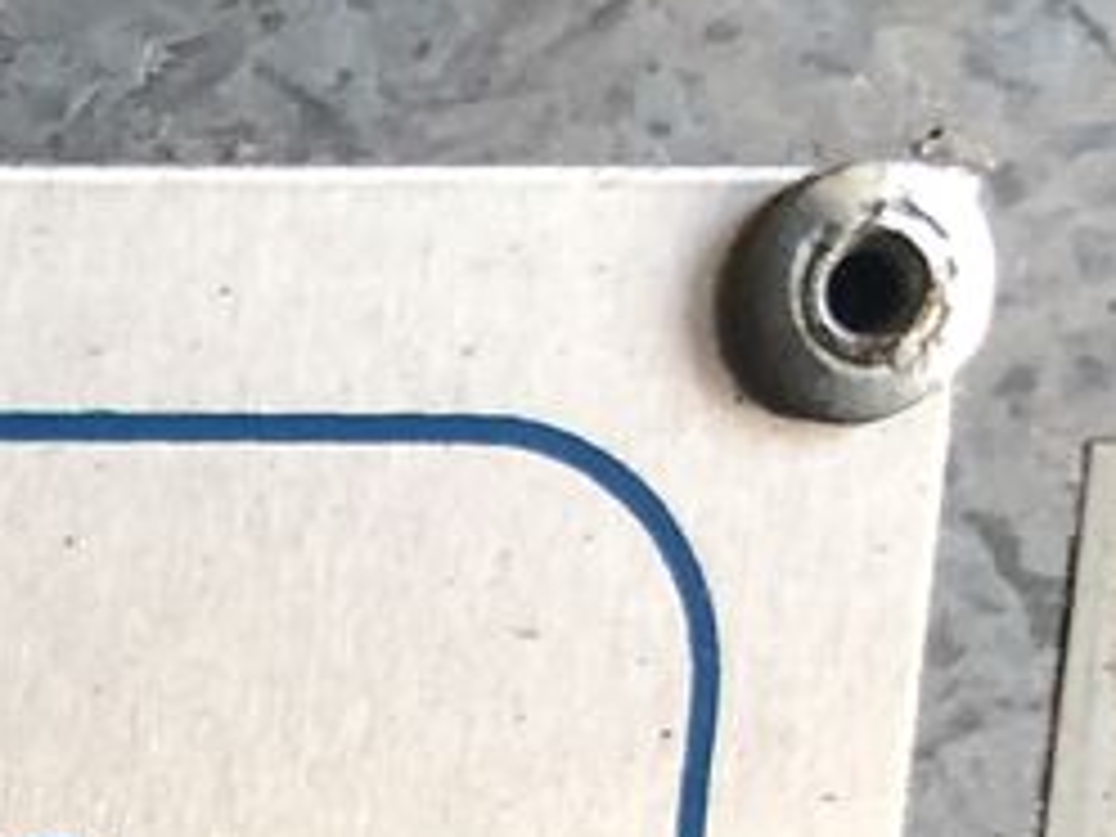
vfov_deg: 8.5
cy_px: 1980
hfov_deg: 10.2
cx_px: -1879
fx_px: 5126
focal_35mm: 159
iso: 25
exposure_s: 1/30
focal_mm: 4
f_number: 1.8
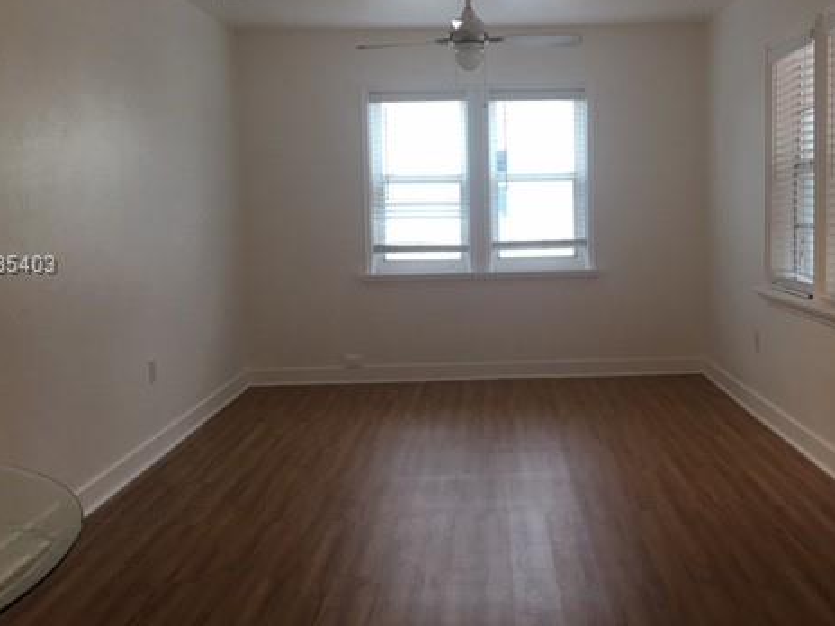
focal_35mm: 40
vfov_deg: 35.9
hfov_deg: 46.5
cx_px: 513
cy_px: 266
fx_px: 965
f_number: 2.2
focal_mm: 4.15
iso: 25
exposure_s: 1/40
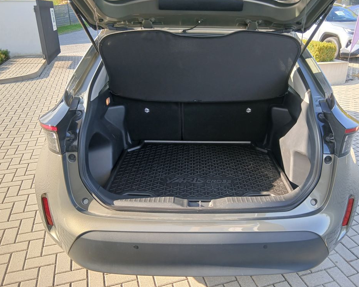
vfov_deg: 51.5
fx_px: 297
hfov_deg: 62.1
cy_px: 140
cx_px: 197
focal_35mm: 28
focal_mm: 3.98
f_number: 1.8
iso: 32
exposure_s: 1/60
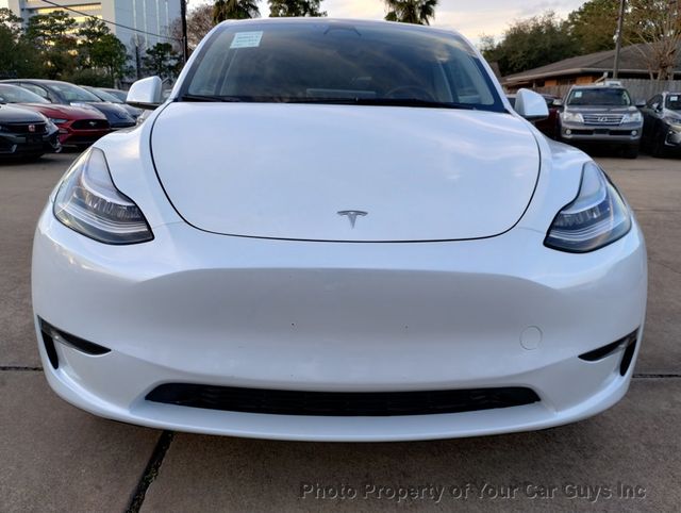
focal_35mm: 28
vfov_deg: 49.9
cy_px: 256
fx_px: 552
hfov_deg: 63.4
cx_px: 340
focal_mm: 4.27
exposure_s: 1/120
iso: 224
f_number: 1.8
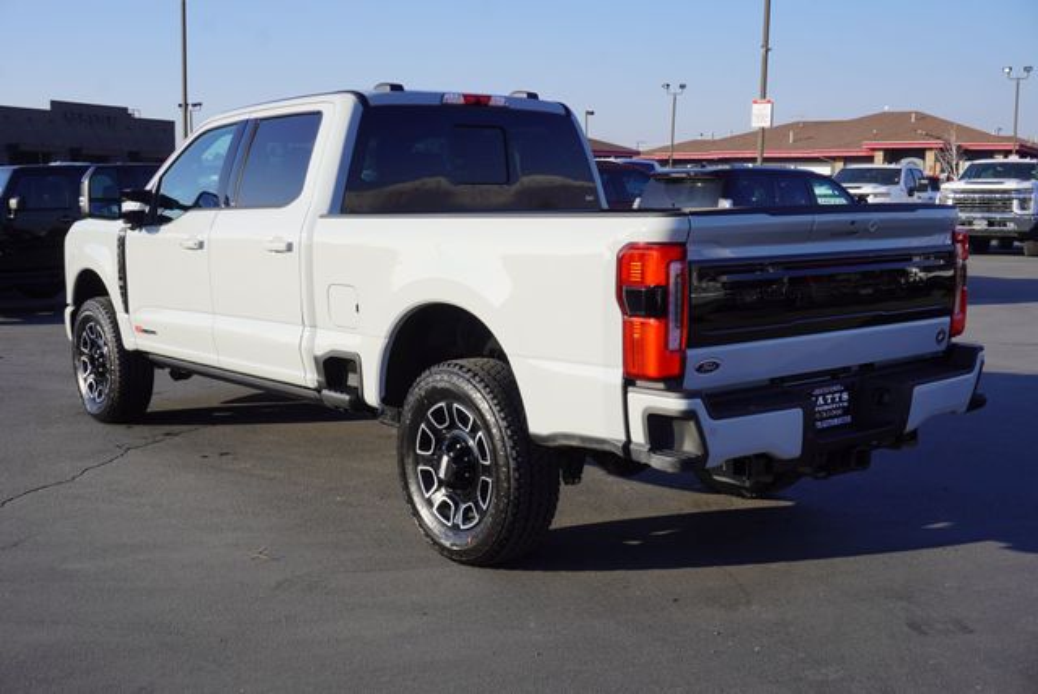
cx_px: 519
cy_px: 347
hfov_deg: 47.9
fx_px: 1169
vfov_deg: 33.1
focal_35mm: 40
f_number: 10
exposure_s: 1/125
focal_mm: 27
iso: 100
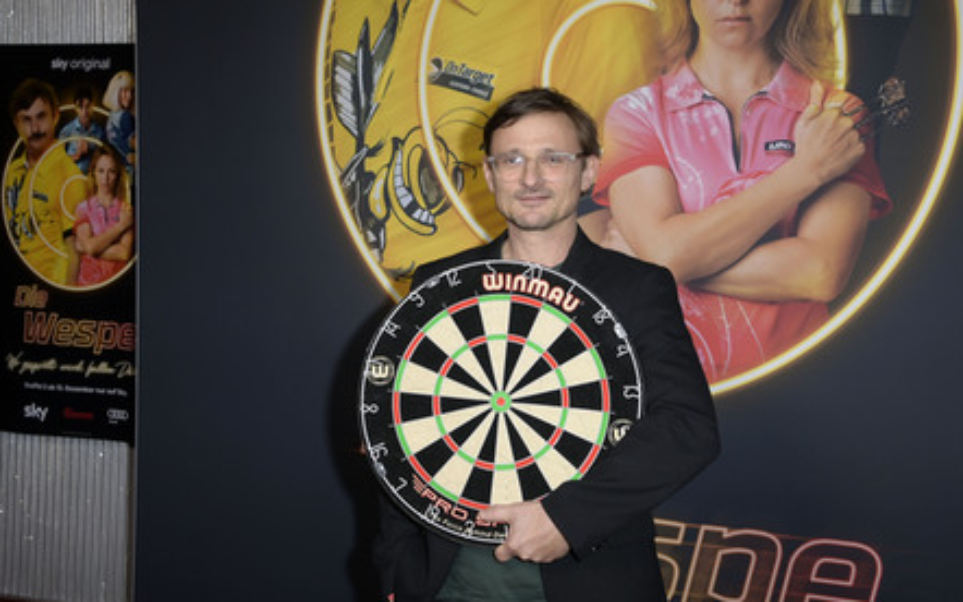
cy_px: 286
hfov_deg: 38.9
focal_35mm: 52
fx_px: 1364
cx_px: 487
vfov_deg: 24.9
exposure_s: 1/250
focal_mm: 50
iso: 400
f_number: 5.6
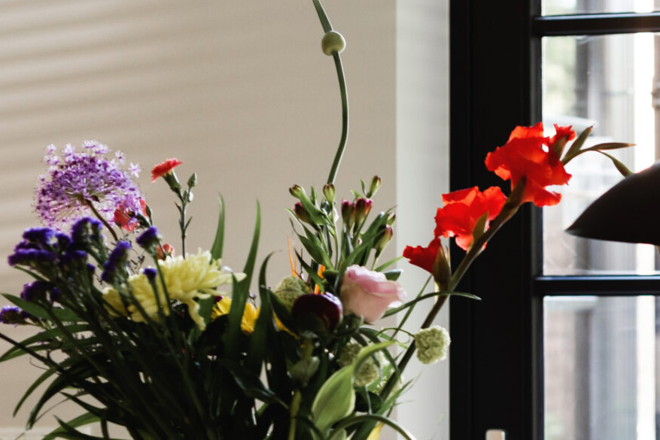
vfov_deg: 9.2
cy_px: 604
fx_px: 2677
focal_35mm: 146
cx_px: 838
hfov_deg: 13.6
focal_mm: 50
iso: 320
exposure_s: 1/125
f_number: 2.5
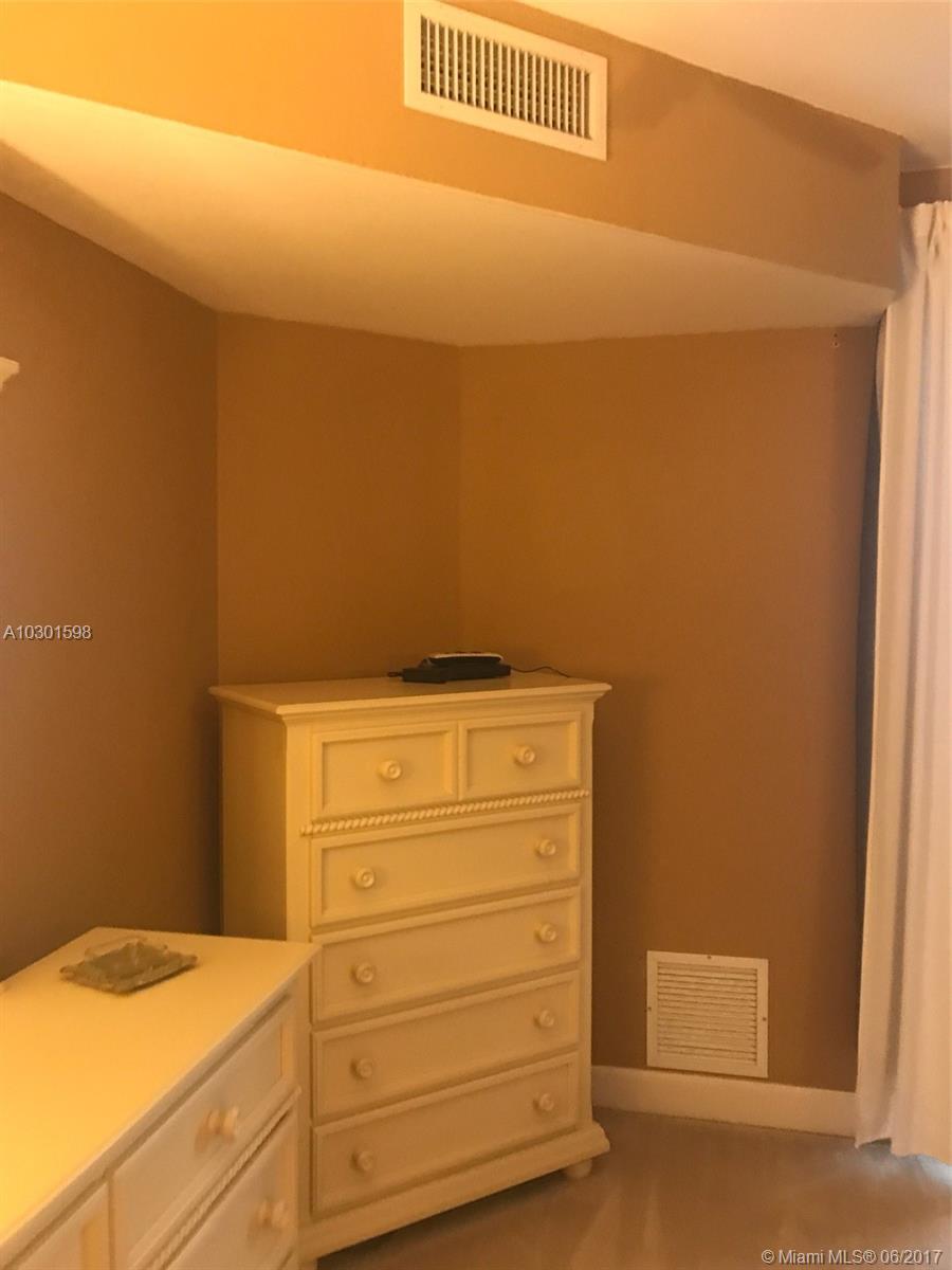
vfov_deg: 63.4
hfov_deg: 49.7
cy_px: 635
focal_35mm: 28
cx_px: 476
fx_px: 1027
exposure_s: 1/11
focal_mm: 3.99
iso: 100
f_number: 1.8
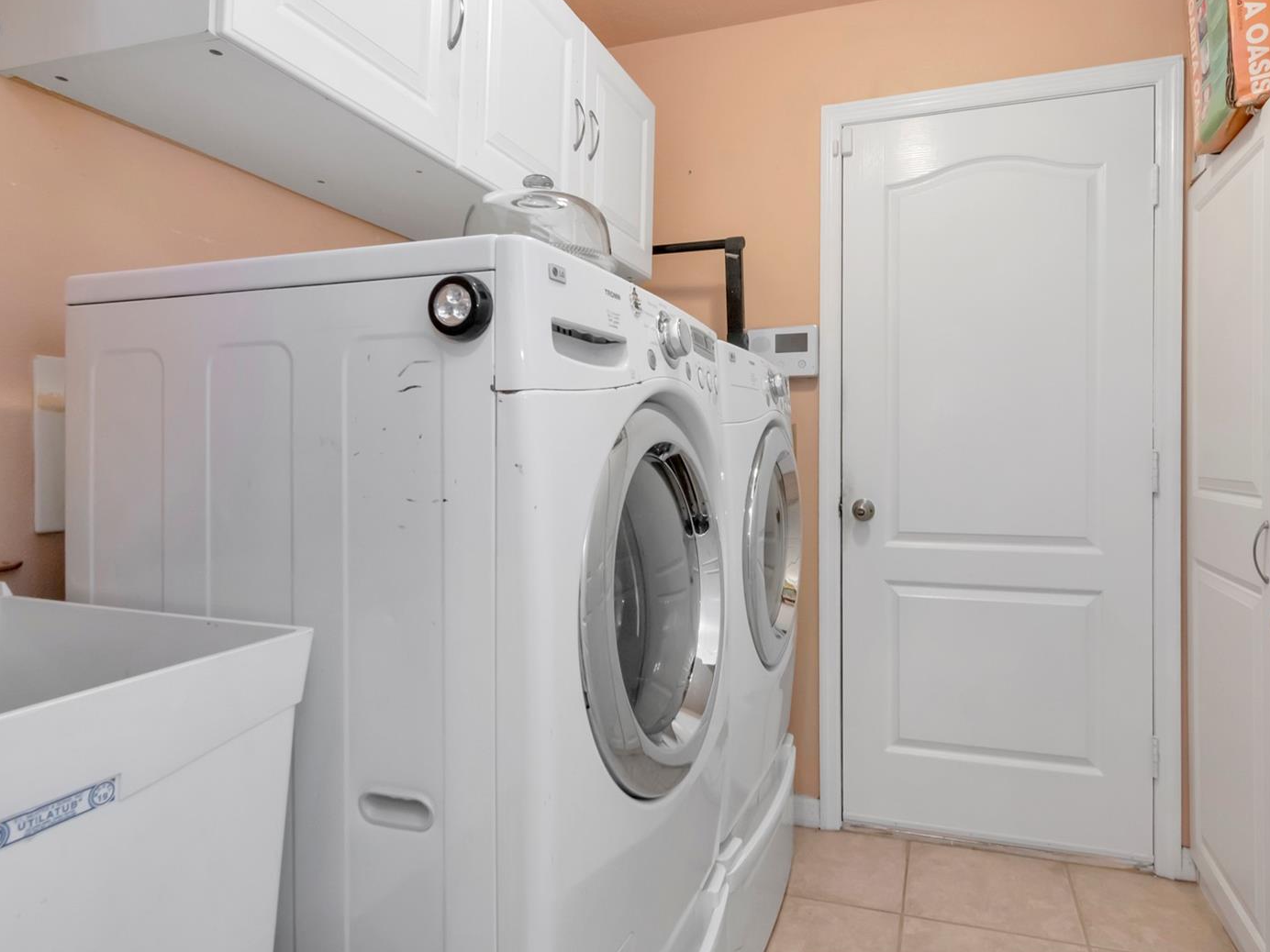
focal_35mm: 20
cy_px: 466
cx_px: 703
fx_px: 734
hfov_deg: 81.5
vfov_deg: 66.0
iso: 1600
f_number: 13
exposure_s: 1/15
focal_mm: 12
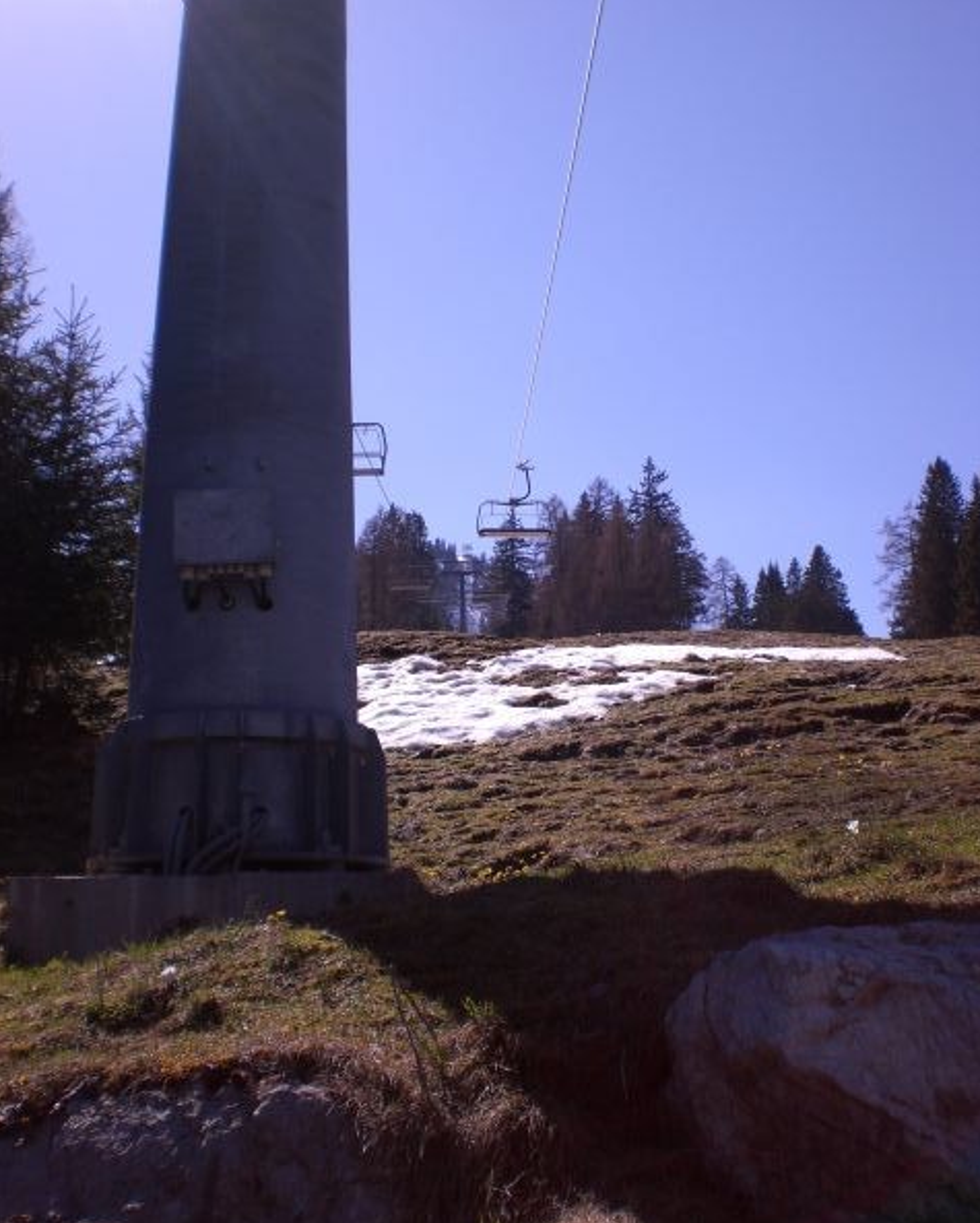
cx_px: 491
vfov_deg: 45.8
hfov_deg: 37.4
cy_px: 588
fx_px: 1449
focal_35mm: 40
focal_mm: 6.3
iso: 50
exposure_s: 1/800
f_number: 4.4
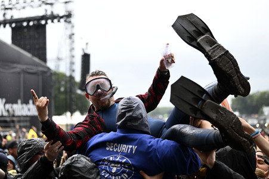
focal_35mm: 70
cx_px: 134
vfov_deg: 19.4
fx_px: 523
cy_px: 90
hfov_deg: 28.9
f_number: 2.8
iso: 100
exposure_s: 1/320
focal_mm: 70
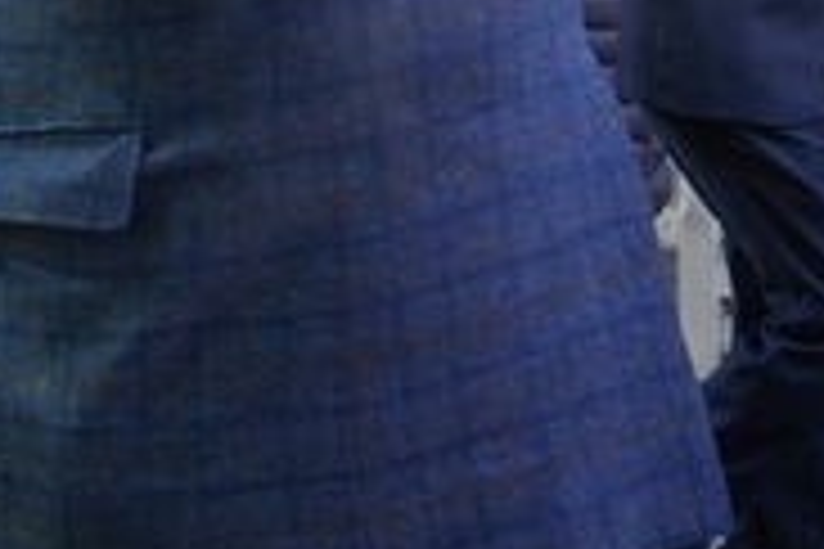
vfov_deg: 13.4
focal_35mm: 96
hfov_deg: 17.9
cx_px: -558
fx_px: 2197
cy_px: -292
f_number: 5
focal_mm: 28
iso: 1600
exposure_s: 1/320
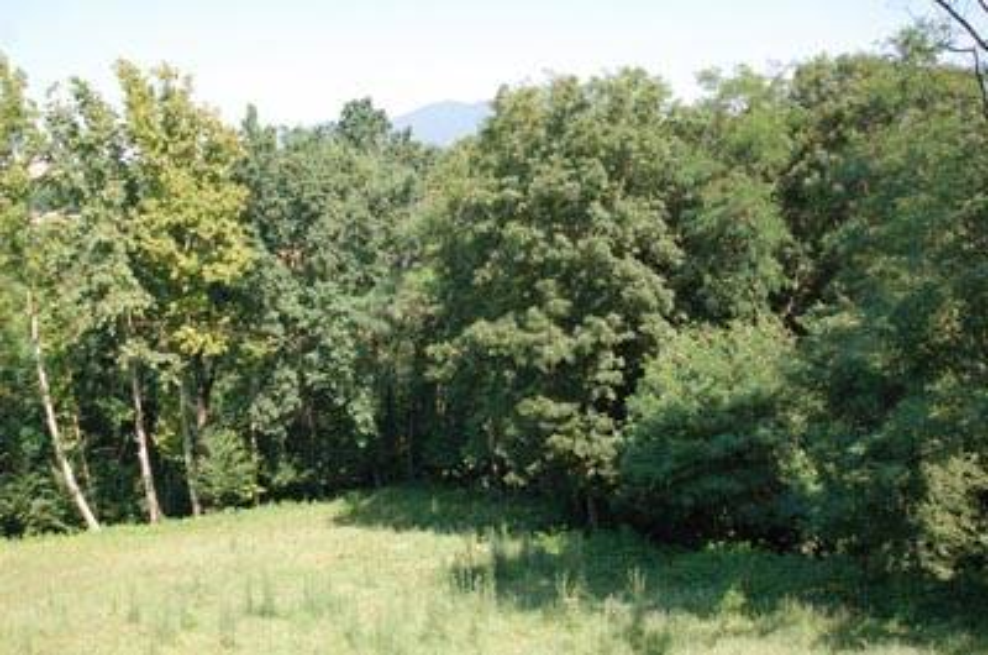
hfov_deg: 53.2
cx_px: 494
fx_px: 986
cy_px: 328
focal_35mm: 36
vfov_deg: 36.7
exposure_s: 1/2500
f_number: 5
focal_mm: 24
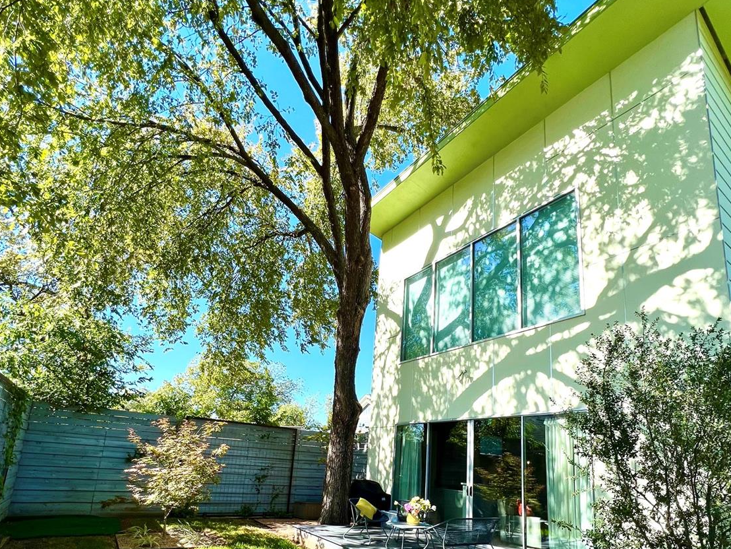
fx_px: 380
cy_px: 383
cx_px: 371
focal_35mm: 18
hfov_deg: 87.7
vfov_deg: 68.7
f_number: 1.8
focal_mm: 1.57
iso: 32
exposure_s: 1/681
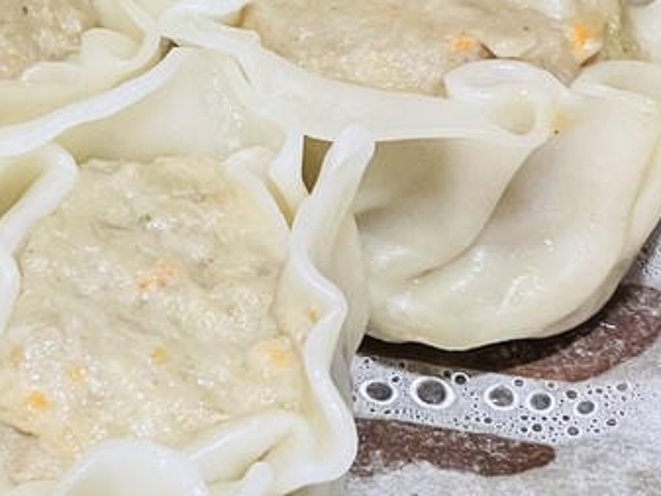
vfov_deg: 8.0
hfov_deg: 10.5
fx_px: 3534
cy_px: 29
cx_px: -178
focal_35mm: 185
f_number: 2
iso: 200
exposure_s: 1/120
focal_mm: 6
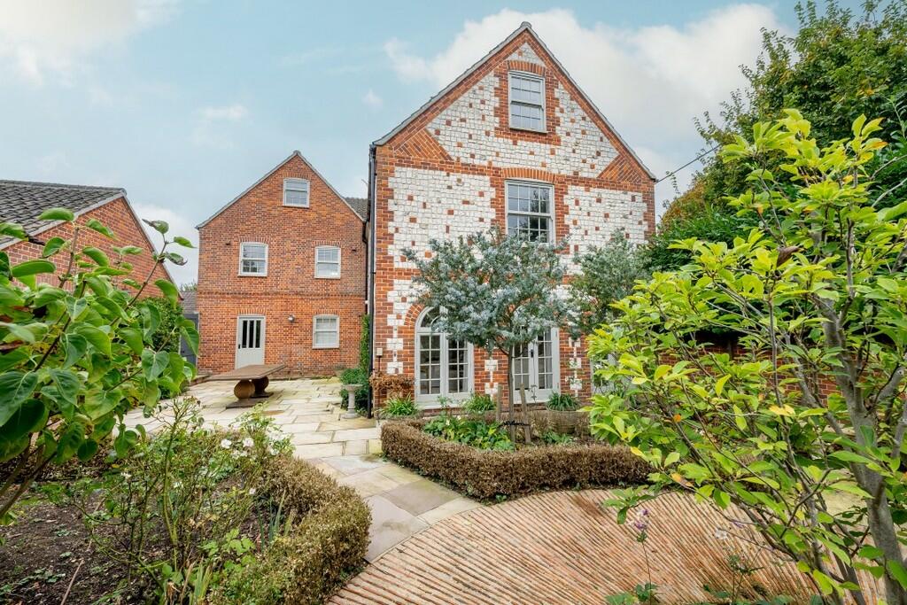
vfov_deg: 81.2
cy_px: 302
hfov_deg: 104.2
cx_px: 454
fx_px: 353
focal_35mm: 14
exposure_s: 1/100
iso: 100
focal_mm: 14
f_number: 6.3
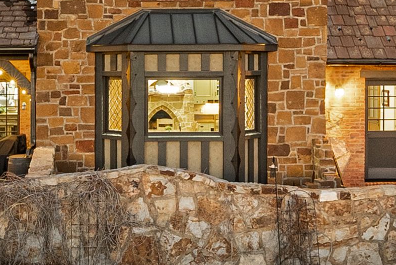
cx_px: 275
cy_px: 61
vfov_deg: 19.3
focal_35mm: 70
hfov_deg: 28.6
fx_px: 771
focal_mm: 13
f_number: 8
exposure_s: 1/1.67
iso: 1600
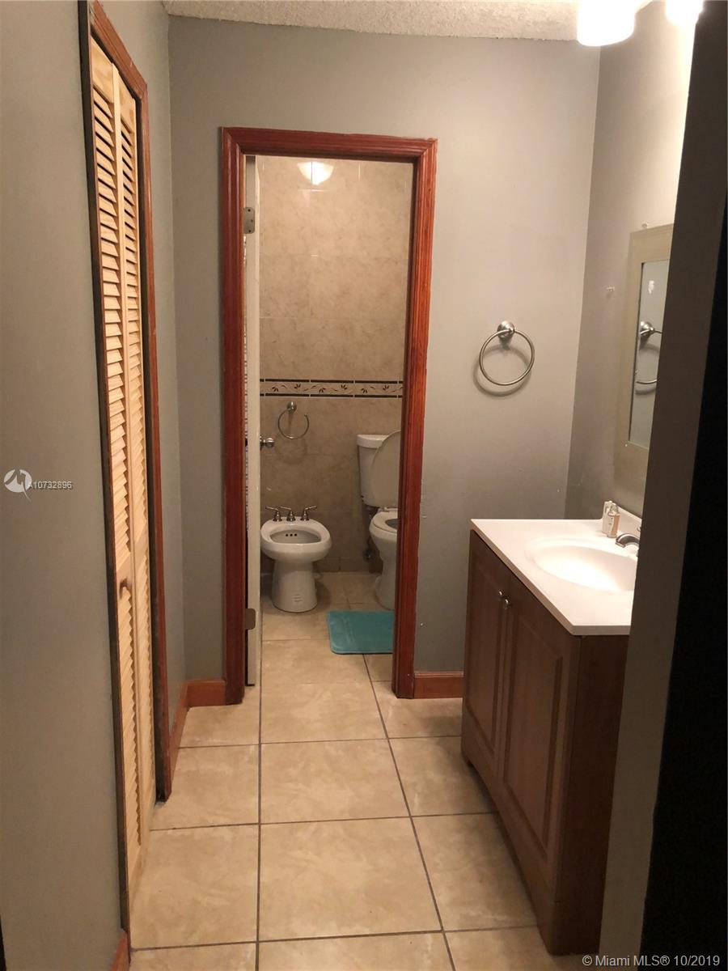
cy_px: 486
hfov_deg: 49.7
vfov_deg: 63.4
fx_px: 785
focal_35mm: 28
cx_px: 364
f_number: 1.8
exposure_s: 1/60
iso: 250
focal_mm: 3.99
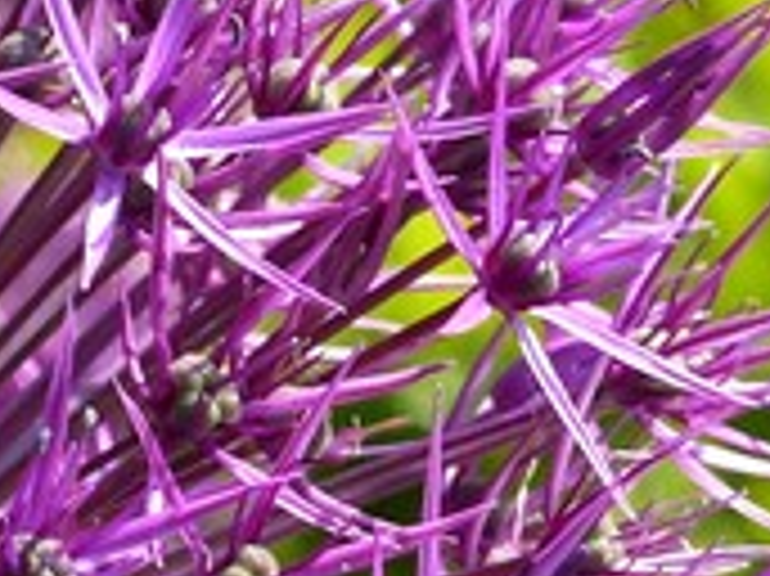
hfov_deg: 1.8
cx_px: 176
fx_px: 24140
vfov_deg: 1.4
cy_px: 846
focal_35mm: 1086
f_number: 4
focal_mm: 33.5
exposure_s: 1/500
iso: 100
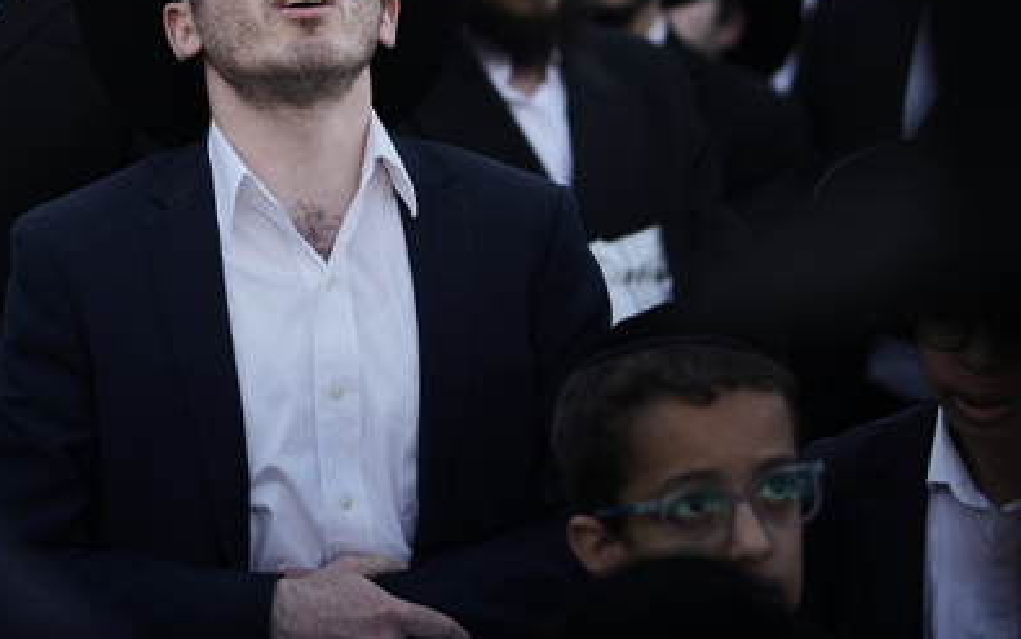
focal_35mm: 132
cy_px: -45
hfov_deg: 15.8
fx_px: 3673
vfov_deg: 9.8
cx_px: 277
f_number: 1.4
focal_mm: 50
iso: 100
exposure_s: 1/1250
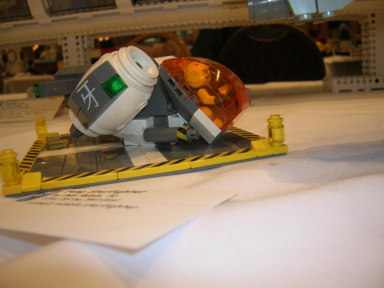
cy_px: 144
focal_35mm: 34
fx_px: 377
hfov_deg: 54.0
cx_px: 192
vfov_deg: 41.8
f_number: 2.9
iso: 50
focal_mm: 5.7
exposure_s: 1/30
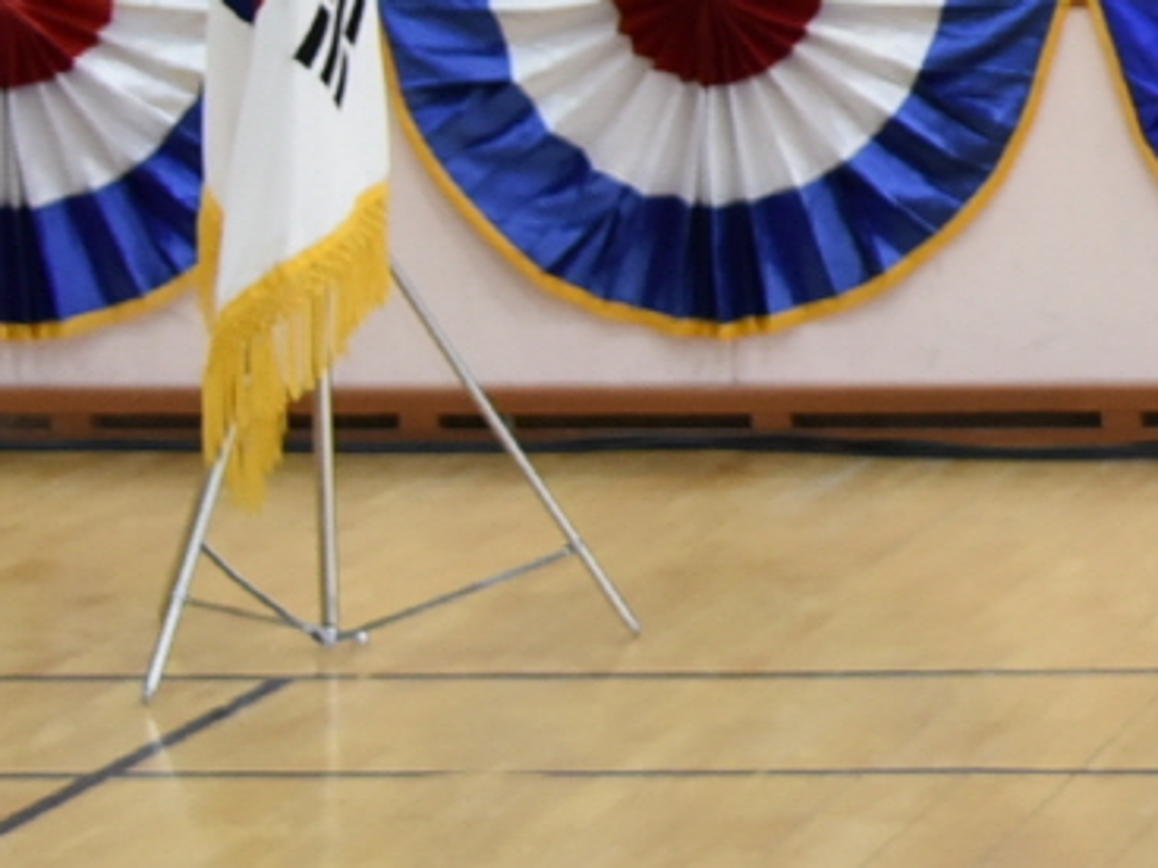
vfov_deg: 7.6
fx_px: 6423
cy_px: -395
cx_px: 2561
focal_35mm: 192
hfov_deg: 9.4
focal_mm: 35
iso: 1000
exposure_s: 1/125
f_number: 4.5
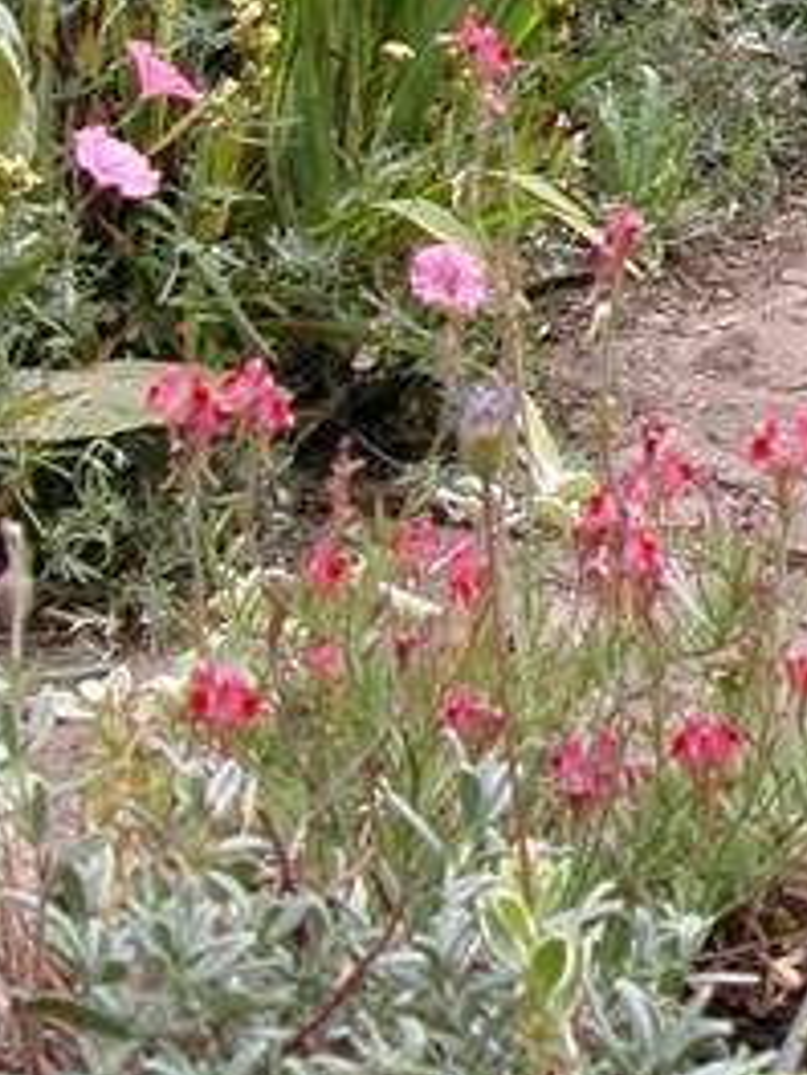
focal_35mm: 136
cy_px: -69
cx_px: 1406
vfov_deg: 14.2
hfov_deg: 10.3
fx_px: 4227
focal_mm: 8.9
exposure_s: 1/158
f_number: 4.5
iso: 100
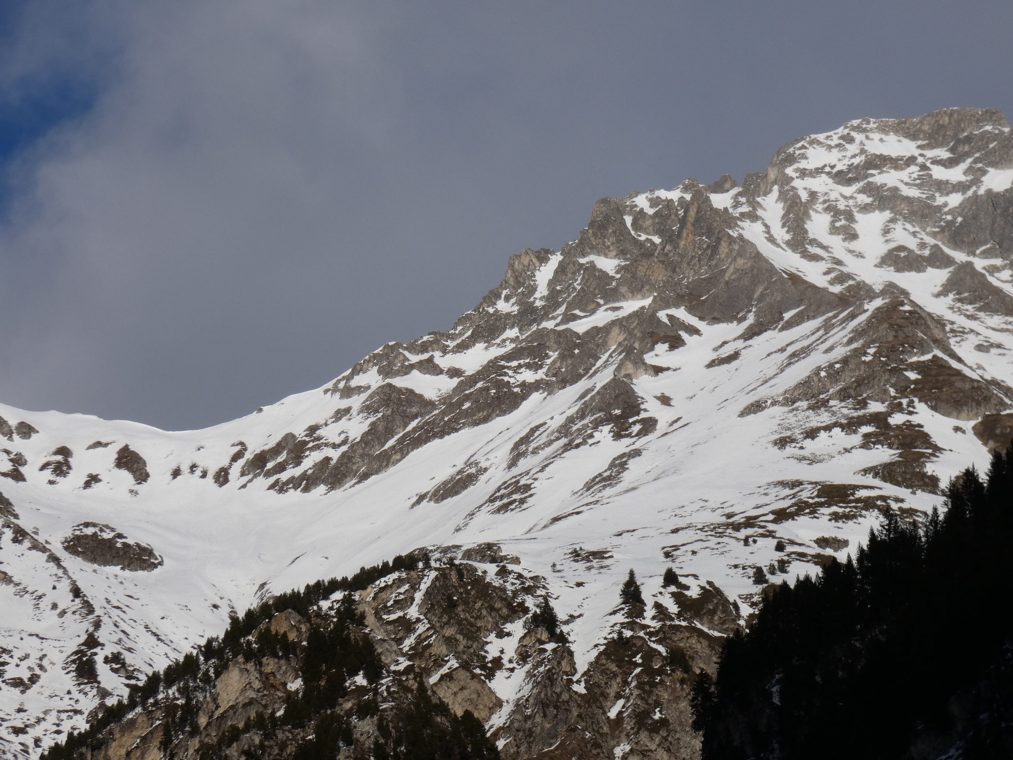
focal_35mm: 183
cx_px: 506
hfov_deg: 10.8
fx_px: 5355
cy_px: 380
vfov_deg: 8.1
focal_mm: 32.7
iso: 80
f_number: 5.5
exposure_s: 1/1000
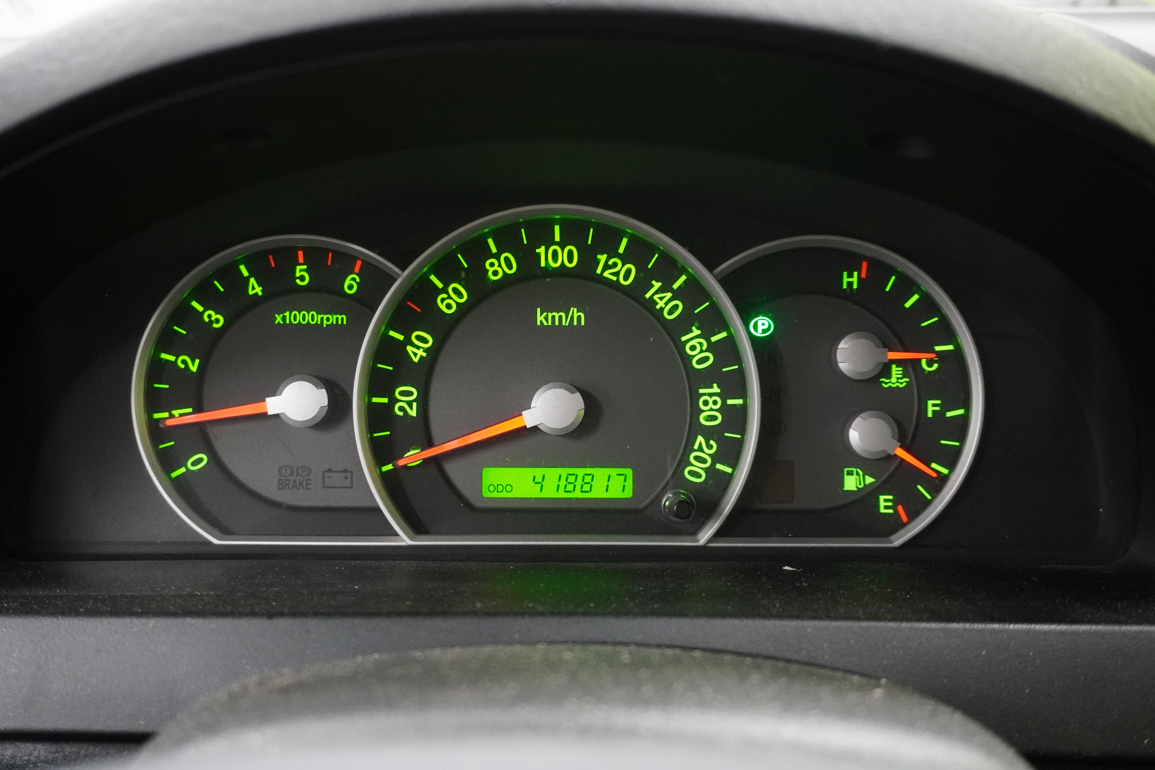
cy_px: 385
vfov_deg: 36.9
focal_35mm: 36
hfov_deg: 53.1
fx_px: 1155
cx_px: 578
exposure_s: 1/40
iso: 4000
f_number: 4.5
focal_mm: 24
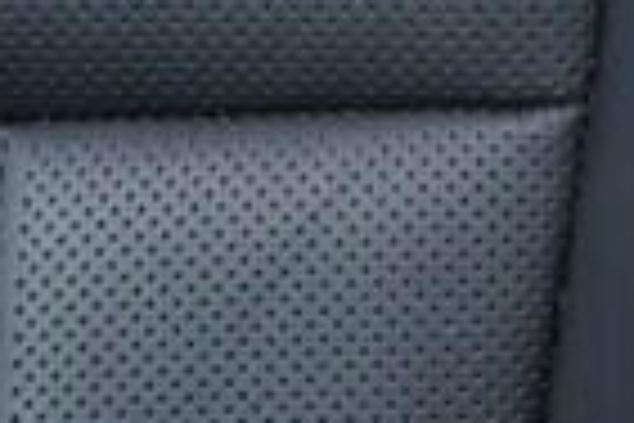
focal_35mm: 262
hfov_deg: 7.2
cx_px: 1776
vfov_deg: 5.1
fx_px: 4614
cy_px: -529
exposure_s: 1/40
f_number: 2.8
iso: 320
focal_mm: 24
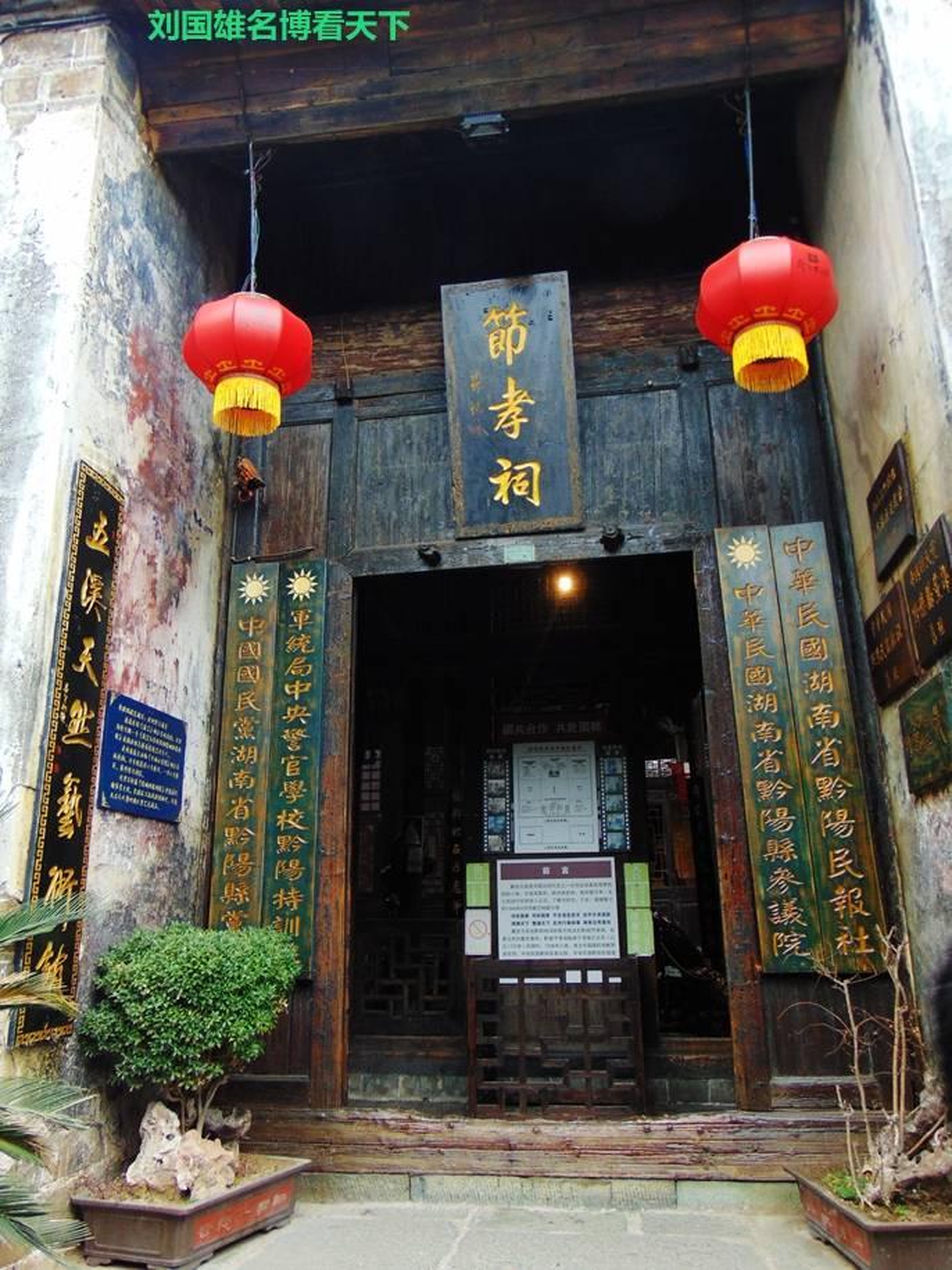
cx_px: 476
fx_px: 917
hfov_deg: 54.9
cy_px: 635
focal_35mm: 25
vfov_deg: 69.4
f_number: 3
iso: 80
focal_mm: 4.5
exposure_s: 1/40
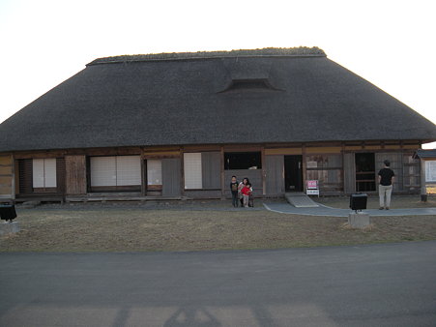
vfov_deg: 40.7
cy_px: 164
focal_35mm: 35
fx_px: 441
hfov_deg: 52.6
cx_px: 218
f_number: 3.8
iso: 64
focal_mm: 5.9
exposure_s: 1/187
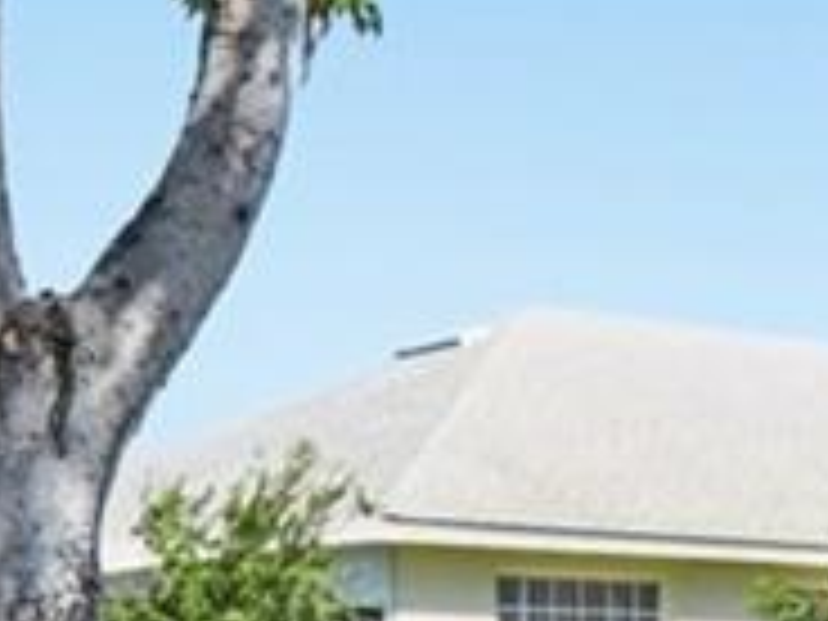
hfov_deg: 16.5
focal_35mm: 117
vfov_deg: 12.3
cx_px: 814
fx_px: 2799
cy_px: 801
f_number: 8
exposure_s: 1/160
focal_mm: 14
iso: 400
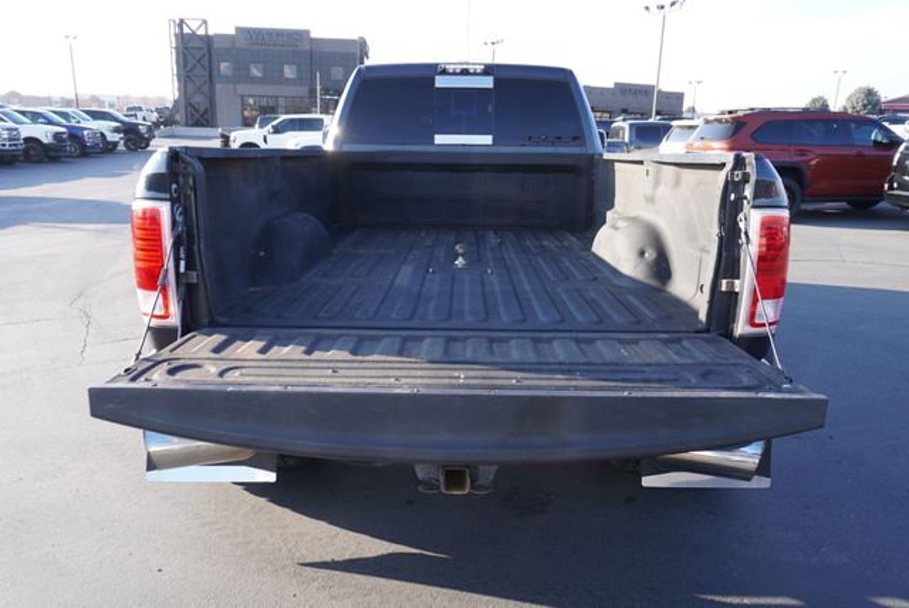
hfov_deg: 67.3
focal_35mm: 27
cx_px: 454
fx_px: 682
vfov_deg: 48.0
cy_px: 304
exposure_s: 1/100
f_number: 5
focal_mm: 18
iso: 100
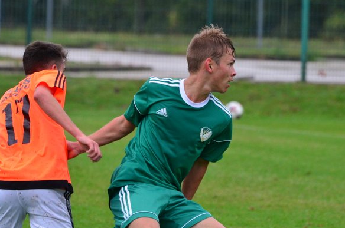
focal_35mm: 514
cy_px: 145
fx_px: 4916
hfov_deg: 4.0
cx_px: 166
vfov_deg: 2.7
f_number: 7.1
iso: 2000
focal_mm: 250
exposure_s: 1/1000
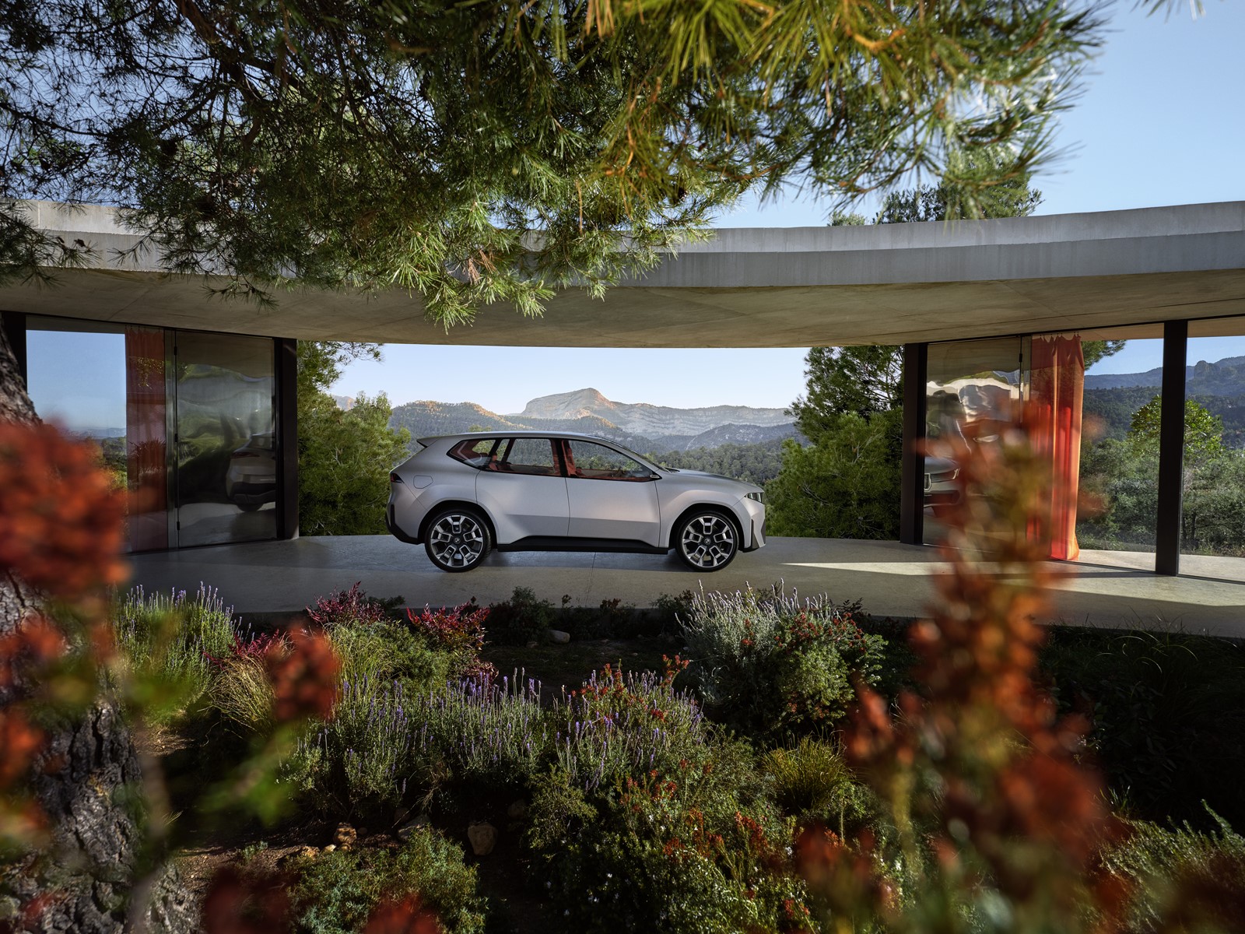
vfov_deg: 71.6
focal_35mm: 18
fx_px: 647
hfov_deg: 87.8
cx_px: 622
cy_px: 467
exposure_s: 1/250
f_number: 8
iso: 250
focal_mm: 23
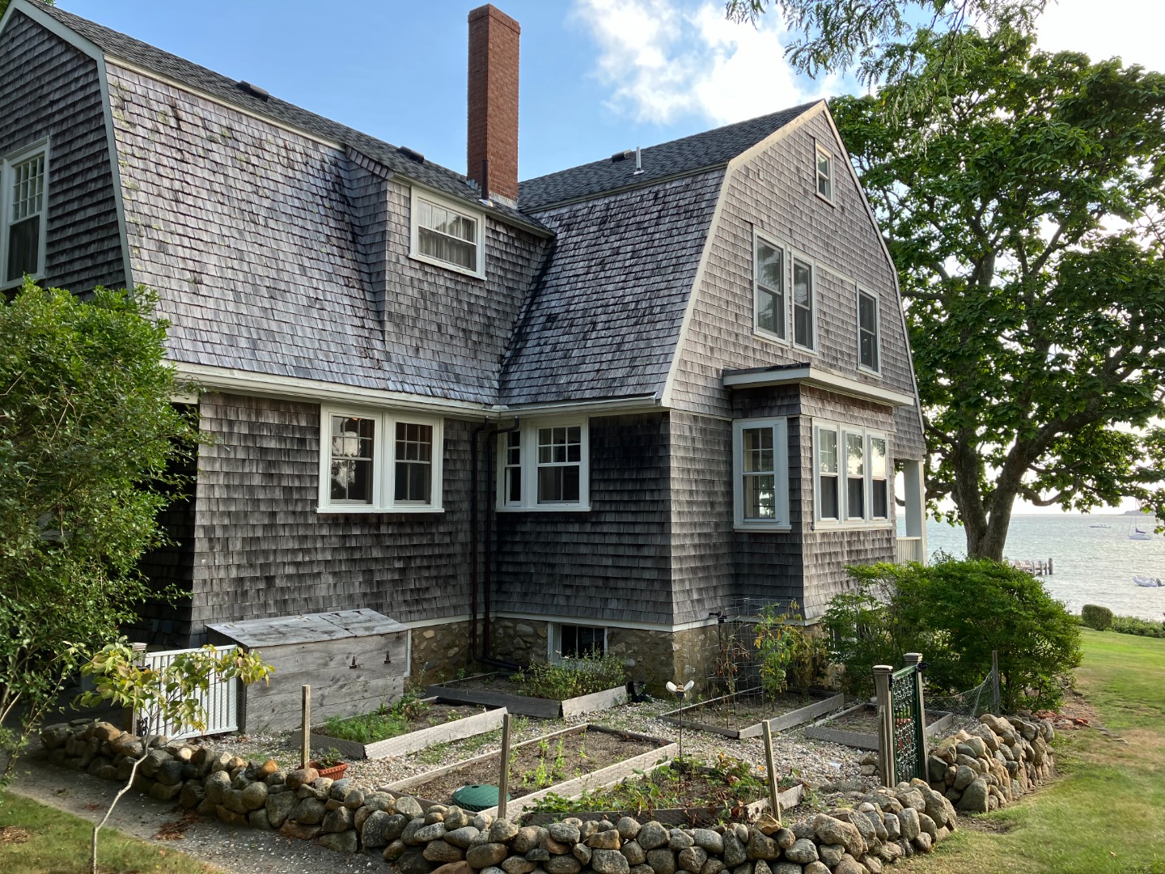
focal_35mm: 28
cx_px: 582
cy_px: 437
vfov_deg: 49.7
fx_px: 942
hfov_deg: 63.4
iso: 32
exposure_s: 1/300
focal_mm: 3.99
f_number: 1.8
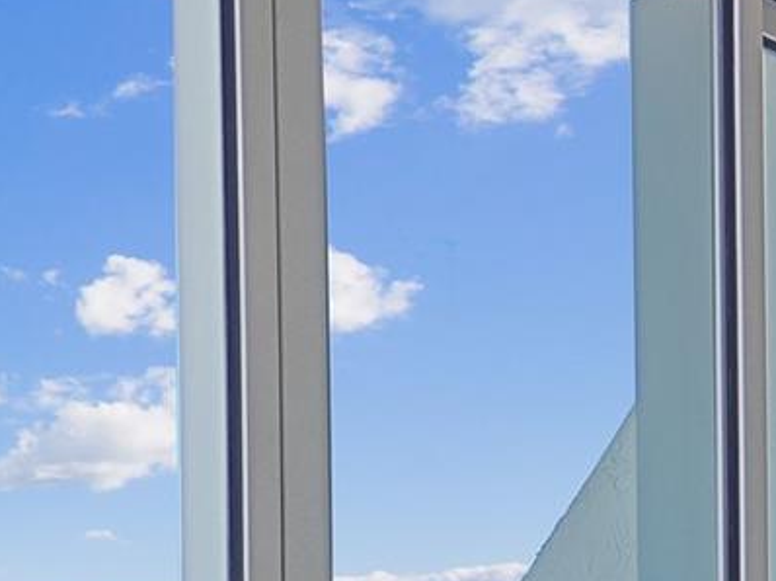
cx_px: -445
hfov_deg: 24.3
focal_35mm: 58
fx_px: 1299
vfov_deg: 21.7
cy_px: 831
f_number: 7.1
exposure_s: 1/125
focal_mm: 10
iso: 250
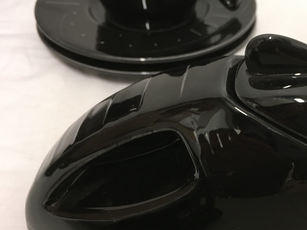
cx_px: 238
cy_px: 152
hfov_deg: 39.9
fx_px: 408
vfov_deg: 31.3
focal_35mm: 46
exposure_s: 1/33
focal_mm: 4.15
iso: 125
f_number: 2.2
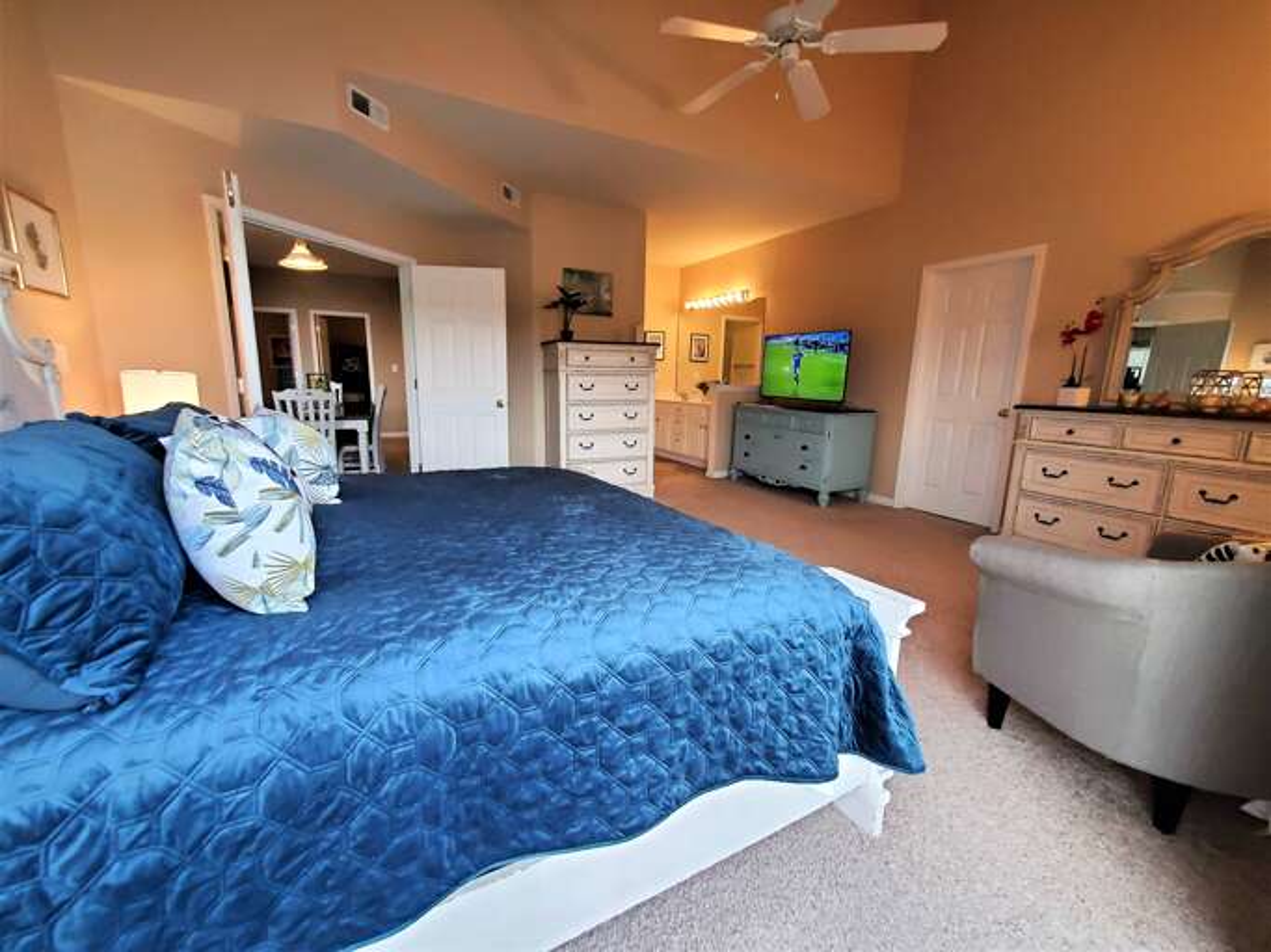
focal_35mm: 13
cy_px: 476
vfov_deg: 89.9
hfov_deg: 106.2
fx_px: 477
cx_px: 636
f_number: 2.2
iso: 200
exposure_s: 1/59
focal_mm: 1.8
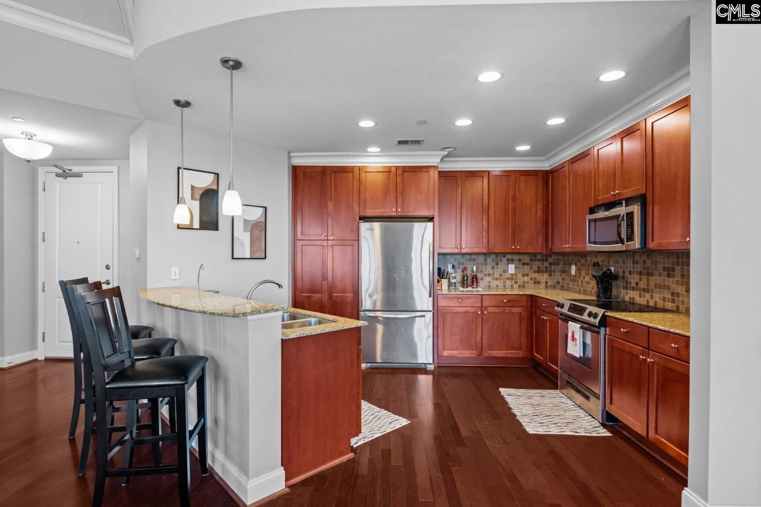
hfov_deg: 90.0
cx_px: 380
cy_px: 254
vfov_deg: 67.4
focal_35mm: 18
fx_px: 380
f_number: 7.1
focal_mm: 18
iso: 400
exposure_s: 1/4
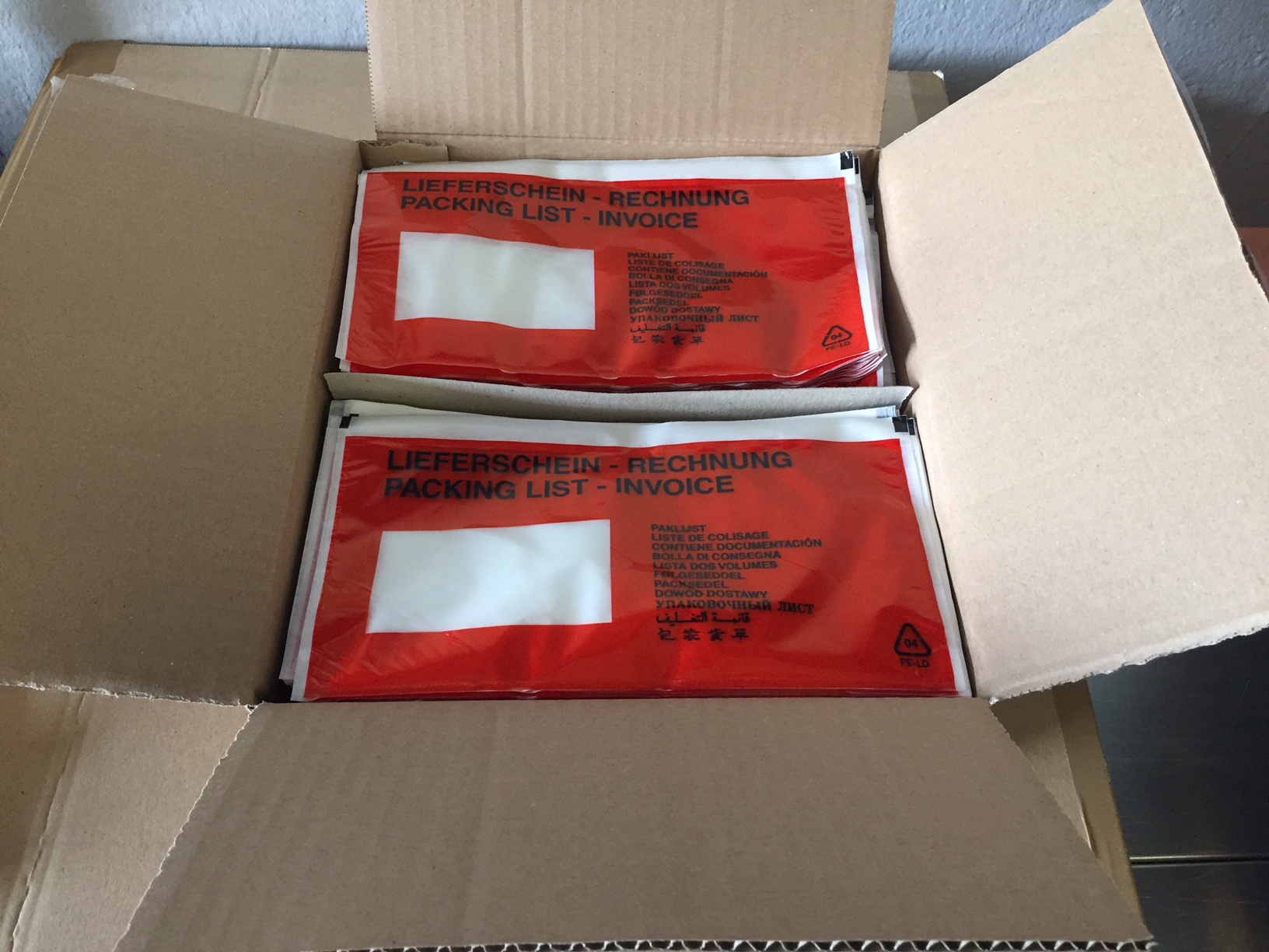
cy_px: 476
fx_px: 1063
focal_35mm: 29
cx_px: 634
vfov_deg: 48.2
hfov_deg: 61.7
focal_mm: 4.15
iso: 160
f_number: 2.2
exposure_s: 1/33
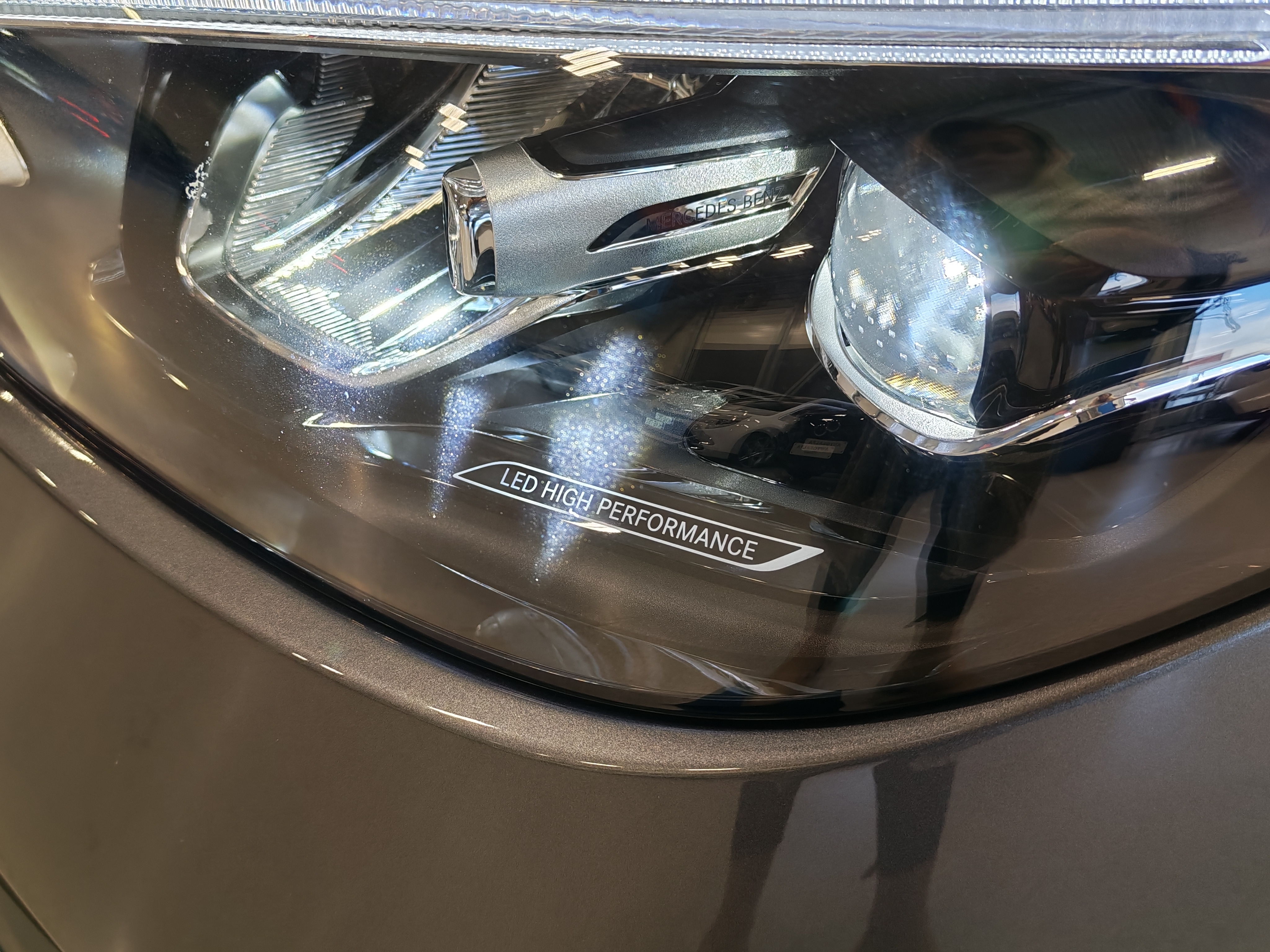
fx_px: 1211
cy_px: 476
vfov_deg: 42.9
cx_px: 635
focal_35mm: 33
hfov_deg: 55.4
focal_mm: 6.12
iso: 80
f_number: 1.9
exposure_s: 1/100
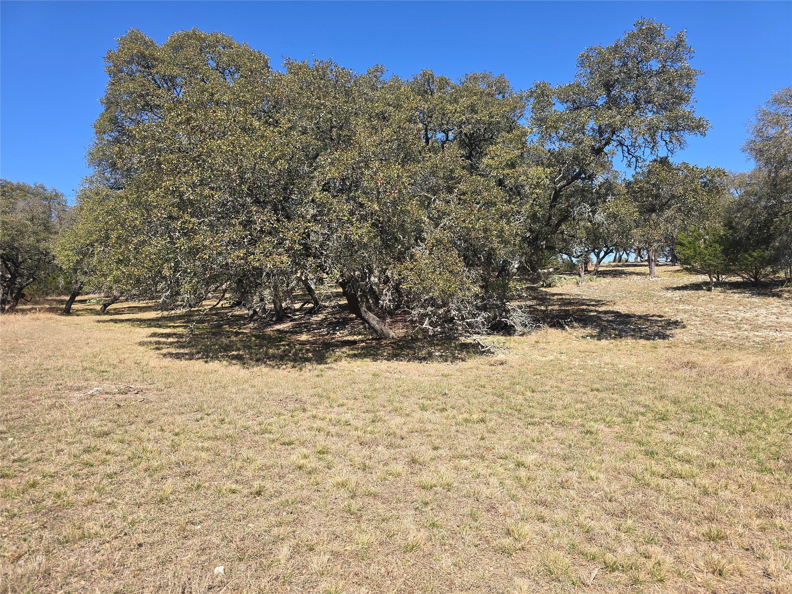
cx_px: 396
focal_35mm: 23
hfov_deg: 73.9
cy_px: 297
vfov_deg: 58.9
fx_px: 526
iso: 12
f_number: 1.7
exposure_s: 1/601
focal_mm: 6.3
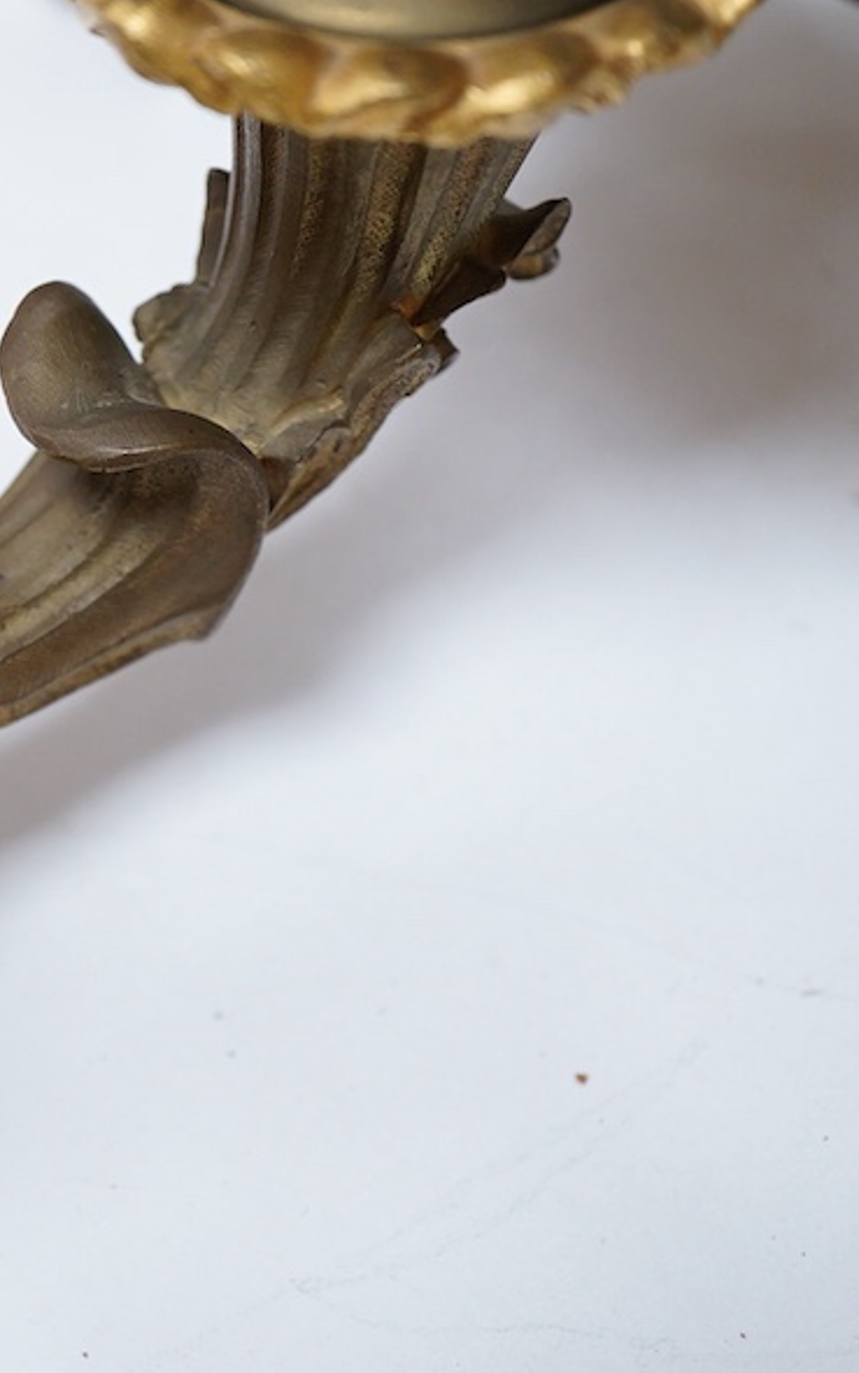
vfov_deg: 29.4
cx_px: 74
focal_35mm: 70
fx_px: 2621
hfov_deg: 18.3
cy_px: 680
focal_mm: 30
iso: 1250
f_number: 3.5
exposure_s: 1/125
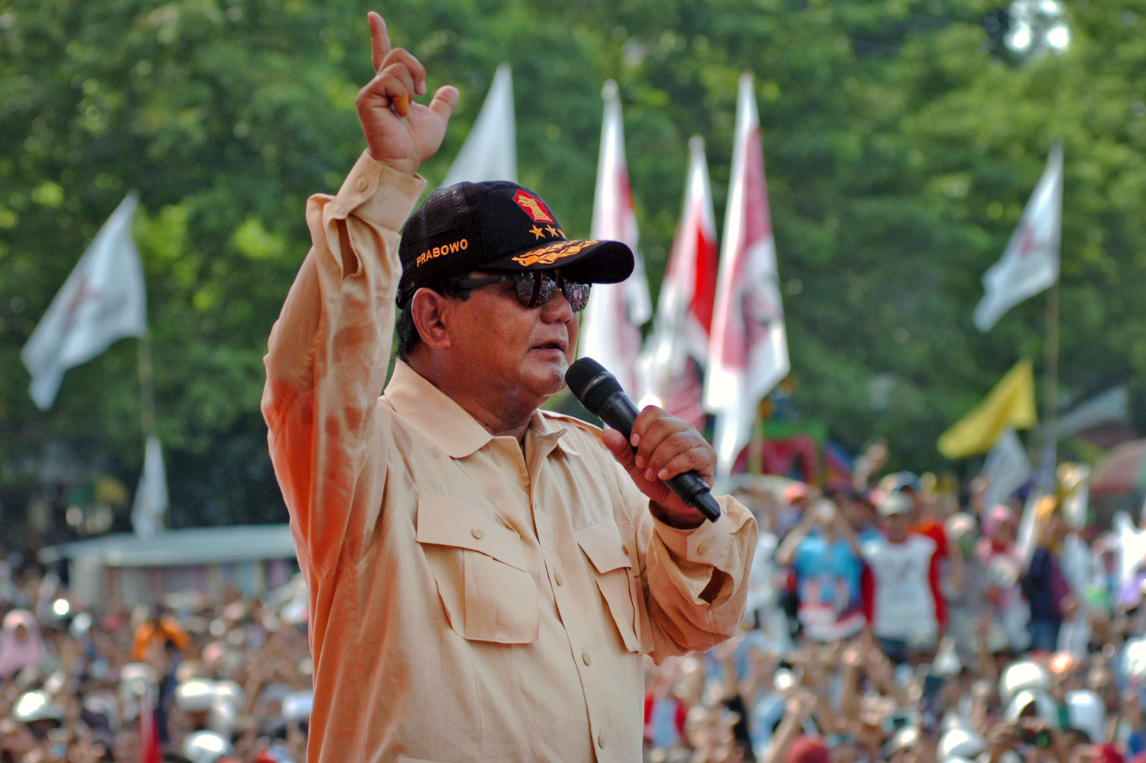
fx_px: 3817
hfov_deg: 17.1
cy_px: 382
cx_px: 573
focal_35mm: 120
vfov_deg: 11.4
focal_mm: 80
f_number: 4
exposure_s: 1/1000
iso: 200
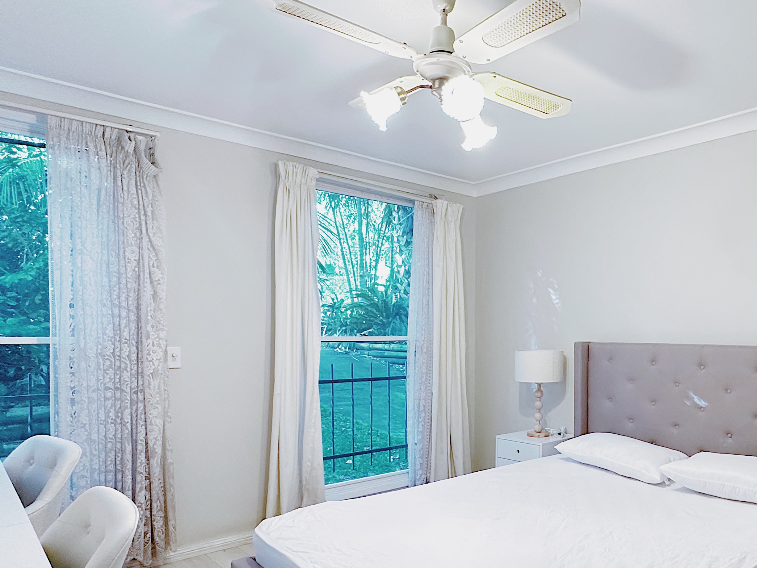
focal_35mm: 27
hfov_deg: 63.1
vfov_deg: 50.8
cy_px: 358
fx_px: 590
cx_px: 525
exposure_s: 1/100
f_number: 2.2
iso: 250
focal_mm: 2.22
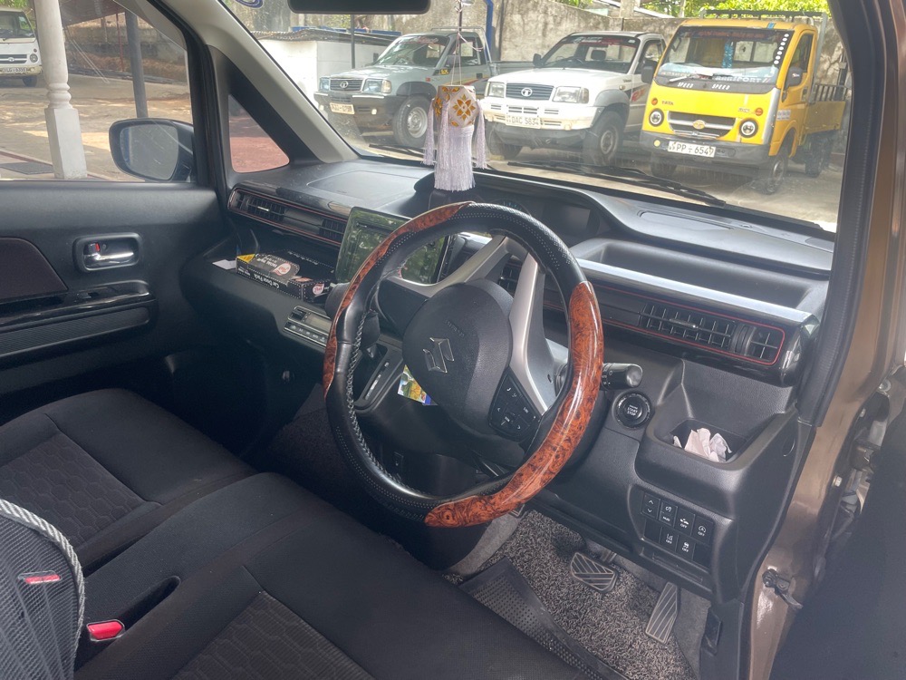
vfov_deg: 53.1
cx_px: 453
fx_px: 680
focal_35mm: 26
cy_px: 340
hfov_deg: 67.3
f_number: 1.6
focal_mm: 4.2
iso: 64
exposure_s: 1/121
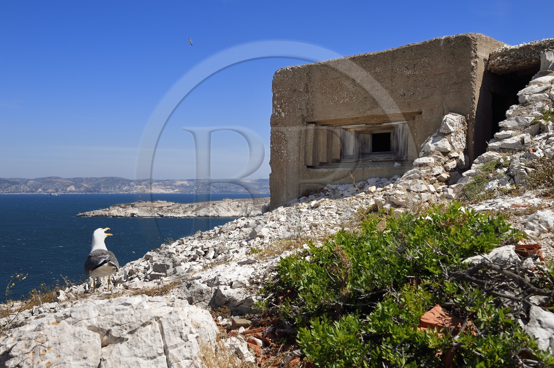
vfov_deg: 29.2
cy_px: 184
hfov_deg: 42.8
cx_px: 277
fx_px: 707
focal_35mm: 46
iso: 200
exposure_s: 1/250
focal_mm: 46
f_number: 16
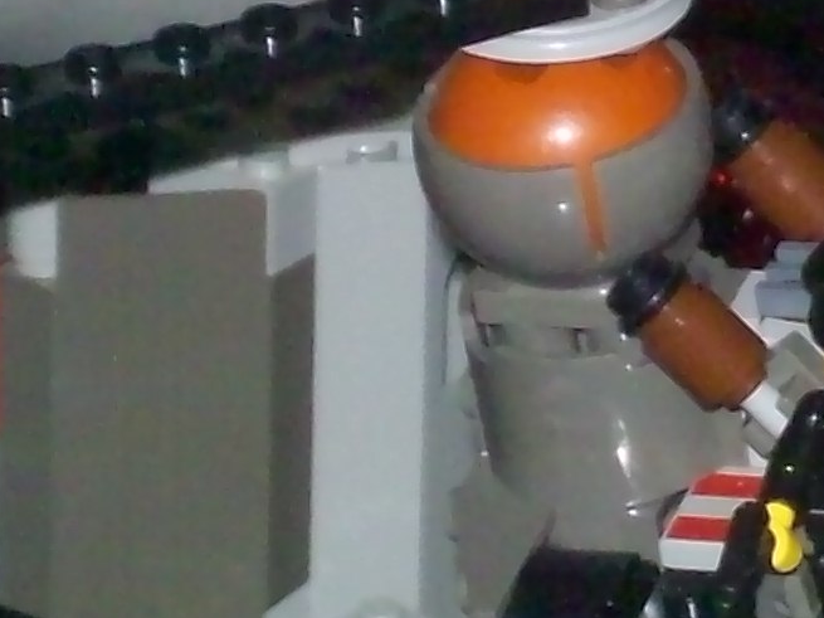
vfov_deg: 3.5
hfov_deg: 4.7
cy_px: 296
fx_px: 10091
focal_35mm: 424
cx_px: 1152
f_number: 4.8
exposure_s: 1/257
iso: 200
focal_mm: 18
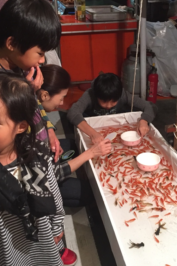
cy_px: 134
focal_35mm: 41
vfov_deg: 47.4
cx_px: 109
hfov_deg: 32.5
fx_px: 302
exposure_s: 1/30
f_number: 2.2
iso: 200
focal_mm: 4.15
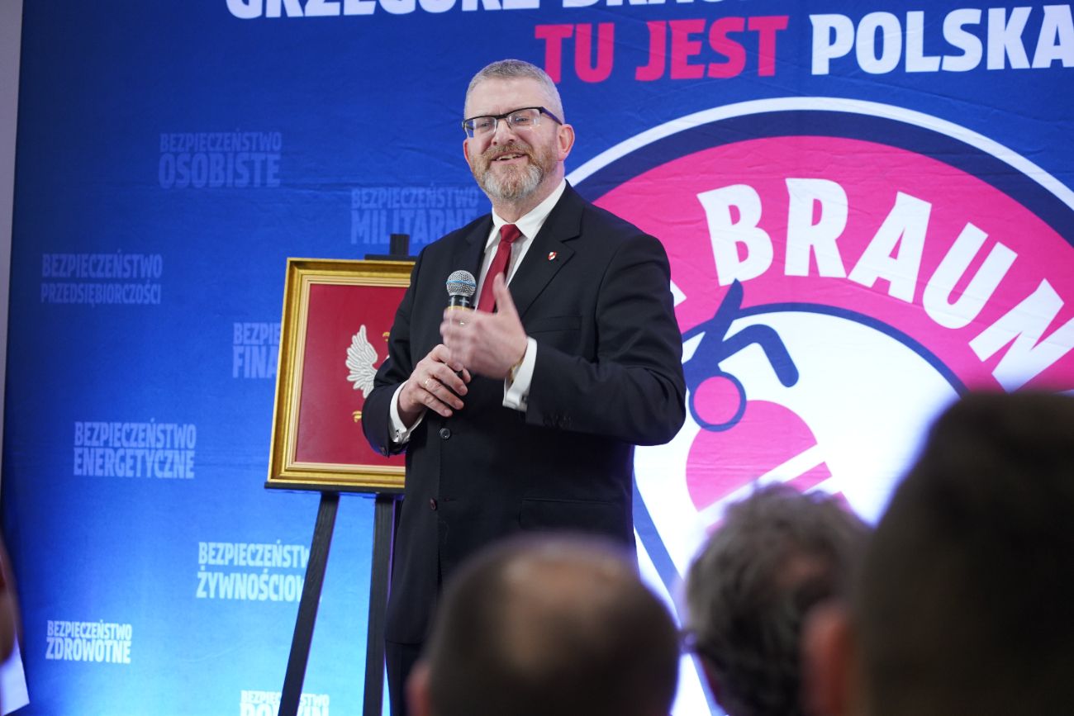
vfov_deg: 13.0
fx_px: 3133
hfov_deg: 19.5
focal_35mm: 105
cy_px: 358
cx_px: 537
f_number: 4.5
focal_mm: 105
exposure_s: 1/125
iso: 2000
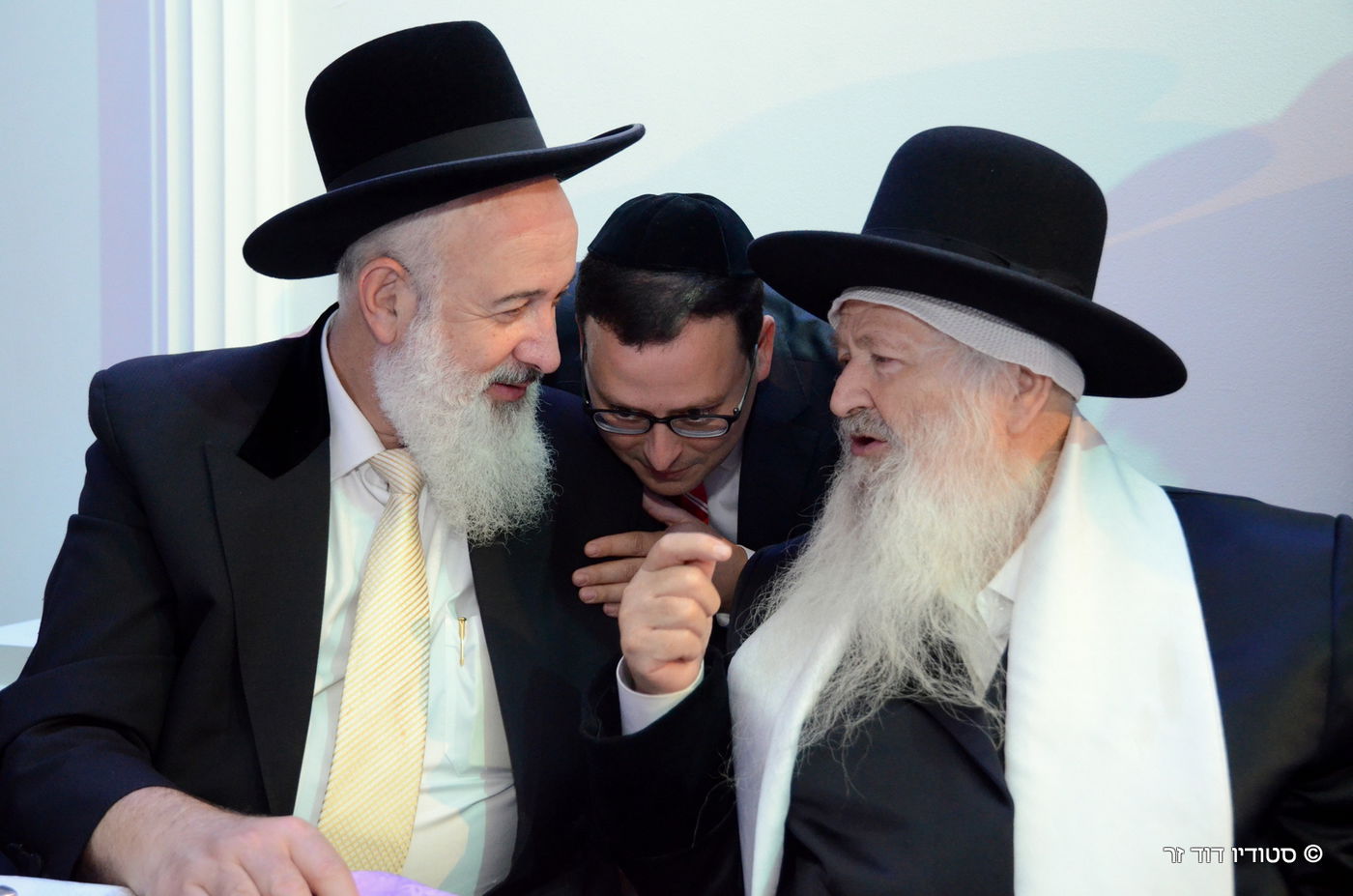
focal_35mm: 38
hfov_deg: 51.4
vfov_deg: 35.3
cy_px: 448
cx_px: 676
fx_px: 1406
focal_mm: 25
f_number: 4
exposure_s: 1/50
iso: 3200
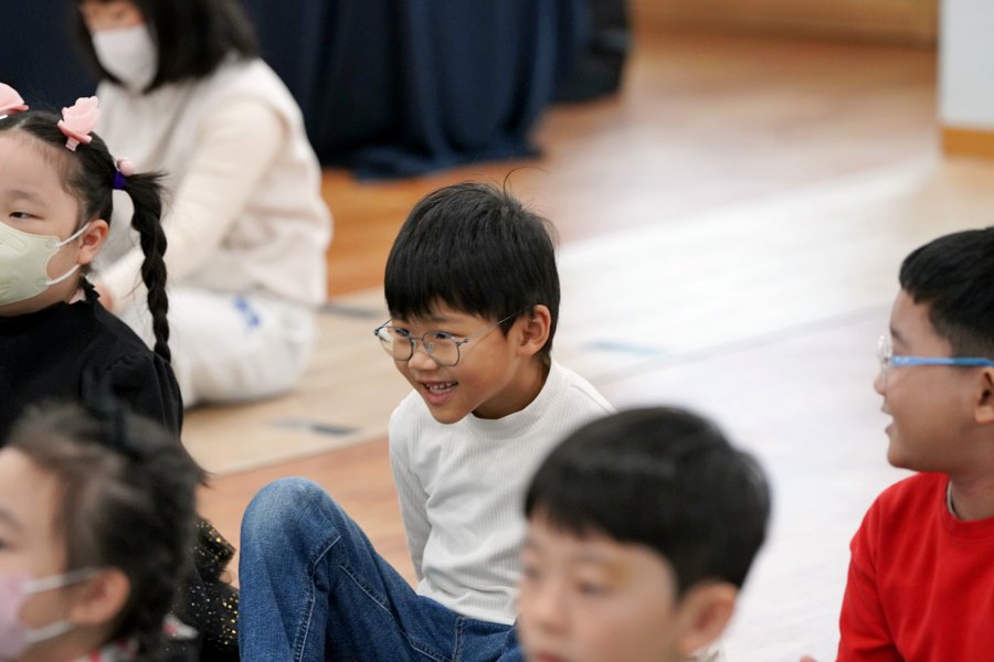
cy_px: 331
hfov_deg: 10.3
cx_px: 497
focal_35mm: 200
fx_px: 5522
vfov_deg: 6.9
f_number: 4
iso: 4000
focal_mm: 200
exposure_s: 1/250
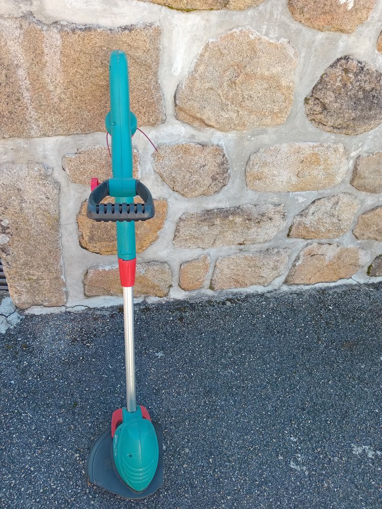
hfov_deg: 61.1
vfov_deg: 76.4
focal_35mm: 22
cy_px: 254
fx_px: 324
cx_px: 191
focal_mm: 4.21
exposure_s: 1/100
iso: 40
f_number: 1.8
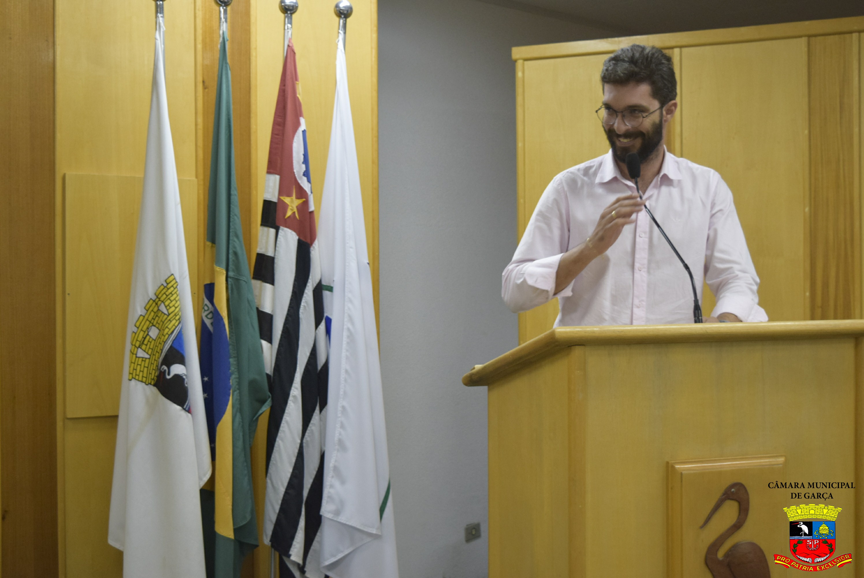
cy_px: 289
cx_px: 432
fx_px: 1297
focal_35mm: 54
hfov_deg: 36.8
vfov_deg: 25.1
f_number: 4.8
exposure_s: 1/160
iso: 1600
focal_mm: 36
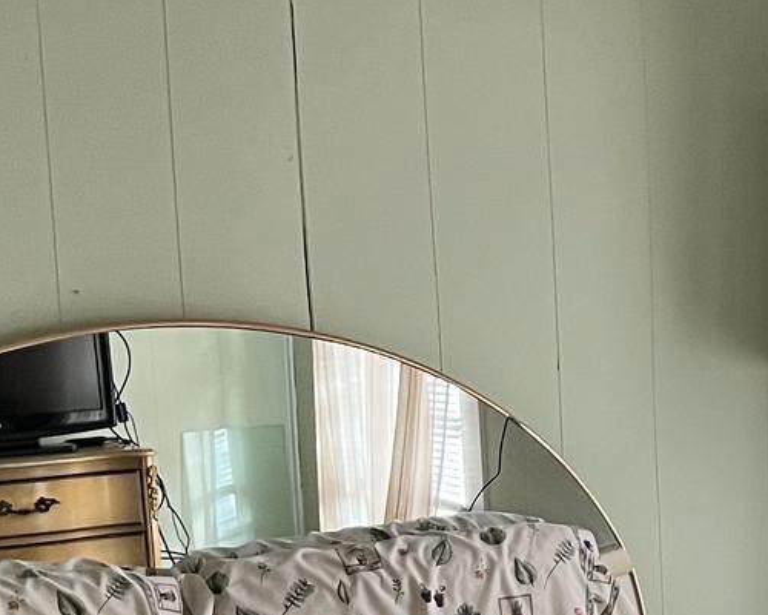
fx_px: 2364
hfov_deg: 17.7
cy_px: 736
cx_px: 895
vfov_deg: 14.3
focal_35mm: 104
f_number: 1.5
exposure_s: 1/60
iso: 250
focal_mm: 5.7
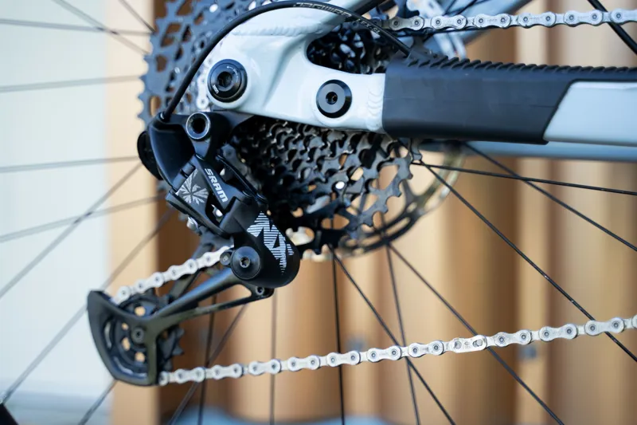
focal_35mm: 75
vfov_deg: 18.2
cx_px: 318
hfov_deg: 27.0
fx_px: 1327
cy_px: 212
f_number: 2.8
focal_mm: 75
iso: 1600
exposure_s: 1/1600
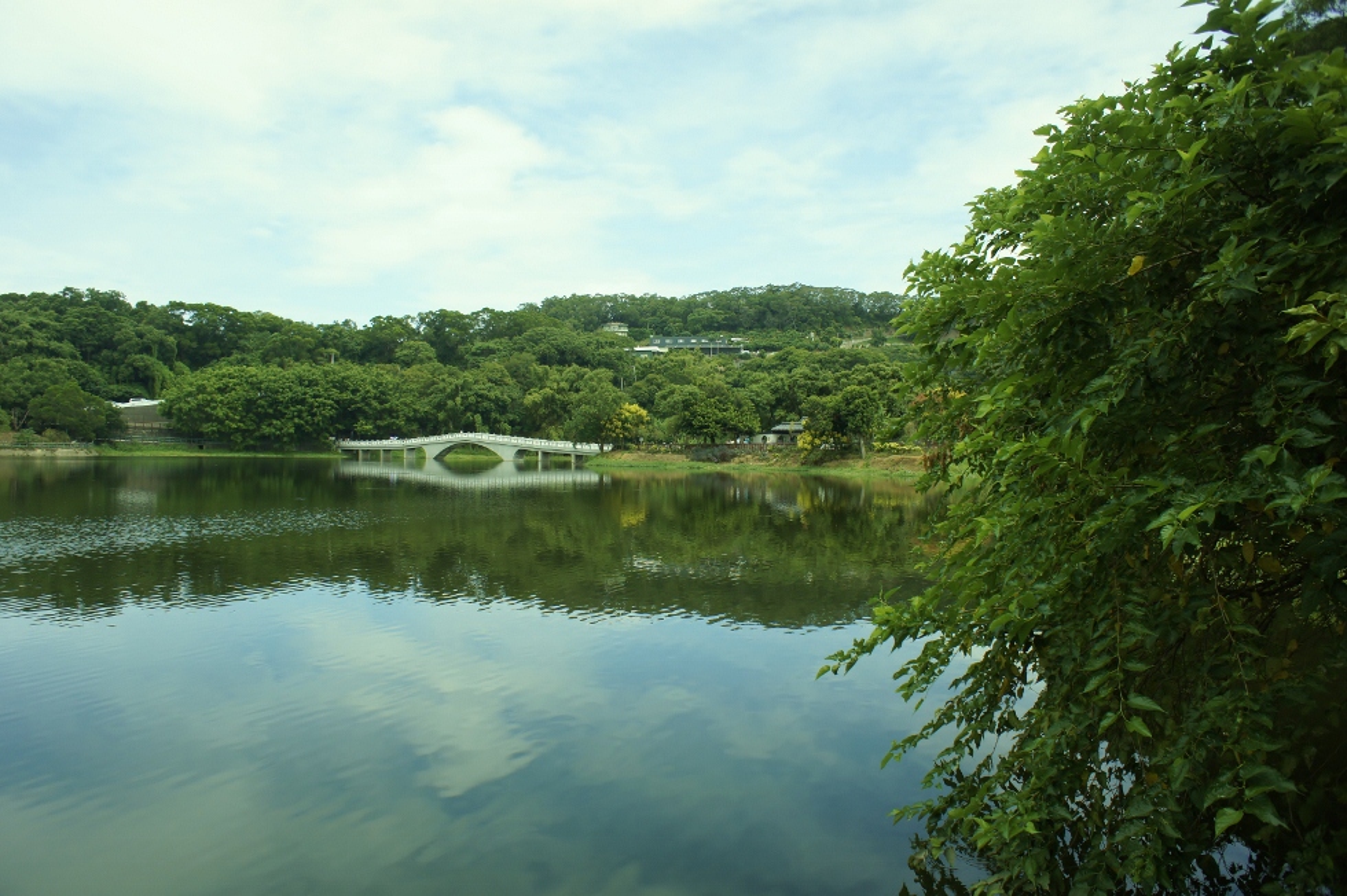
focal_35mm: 24
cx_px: 674
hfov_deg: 73.8
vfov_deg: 53.1
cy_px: 448
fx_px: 897
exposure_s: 1/500
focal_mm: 16
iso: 200
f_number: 6.3
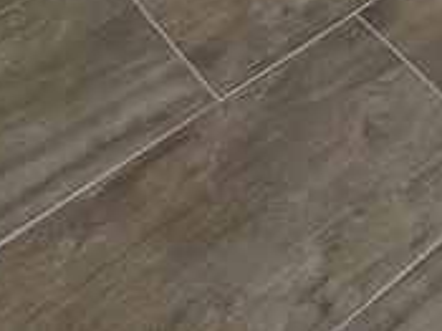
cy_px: -803
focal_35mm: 89
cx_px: 429
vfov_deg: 9.7
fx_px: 1136
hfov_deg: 21.3
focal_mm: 2.2
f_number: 2.2
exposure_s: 1/1142
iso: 50
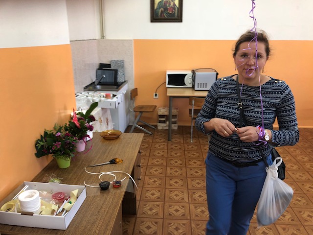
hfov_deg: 63.4
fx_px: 253
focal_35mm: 28
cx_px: 156
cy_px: 118
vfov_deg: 49.7
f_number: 1.8
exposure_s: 1/17
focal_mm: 3.99
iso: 40
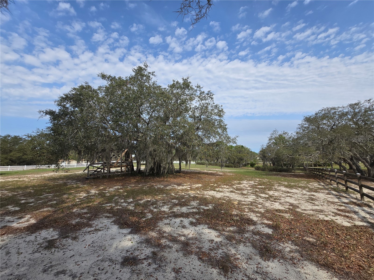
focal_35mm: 13
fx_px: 140
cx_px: 187
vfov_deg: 89.9
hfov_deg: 106.2
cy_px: 140
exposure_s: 1/1248
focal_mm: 1.7
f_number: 2.2
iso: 25
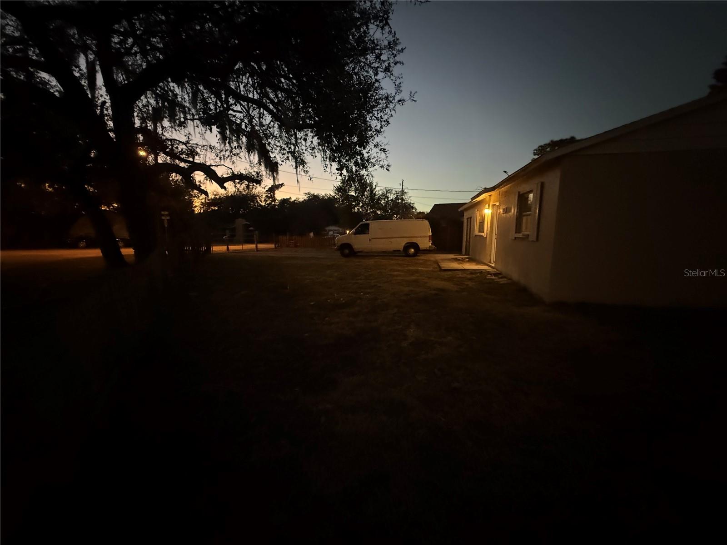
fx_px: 294
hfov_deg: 102.1
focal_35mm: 14
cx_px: 364
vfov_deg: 85.7
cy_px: 272
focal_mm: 2.22
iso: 1600
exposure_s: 1/30
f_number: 2.2
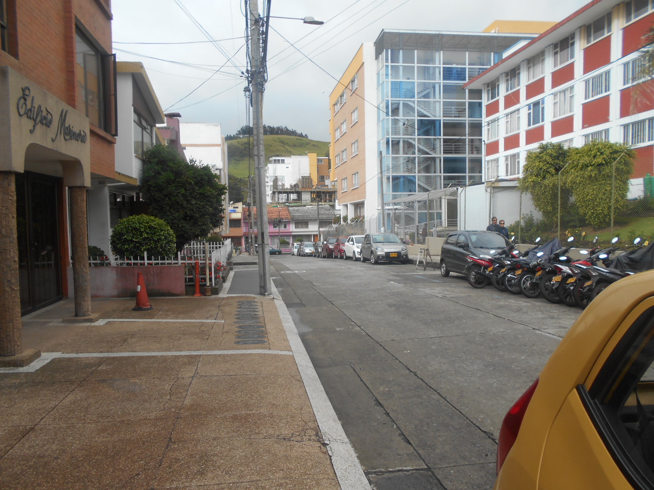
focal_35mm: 26
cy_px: 245
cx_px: 327
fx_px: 491
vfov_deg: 53.1
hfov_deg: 67.3
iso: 80
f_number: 3.2
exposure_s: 1/400
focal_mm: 4.6
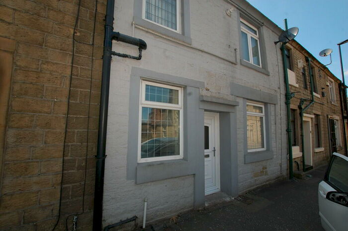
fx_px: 145
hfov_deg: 100.4
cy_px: 116
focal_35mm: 15
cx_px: 174
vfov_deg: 77.3
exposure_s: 1/250
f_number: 9
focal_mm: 10
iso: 400
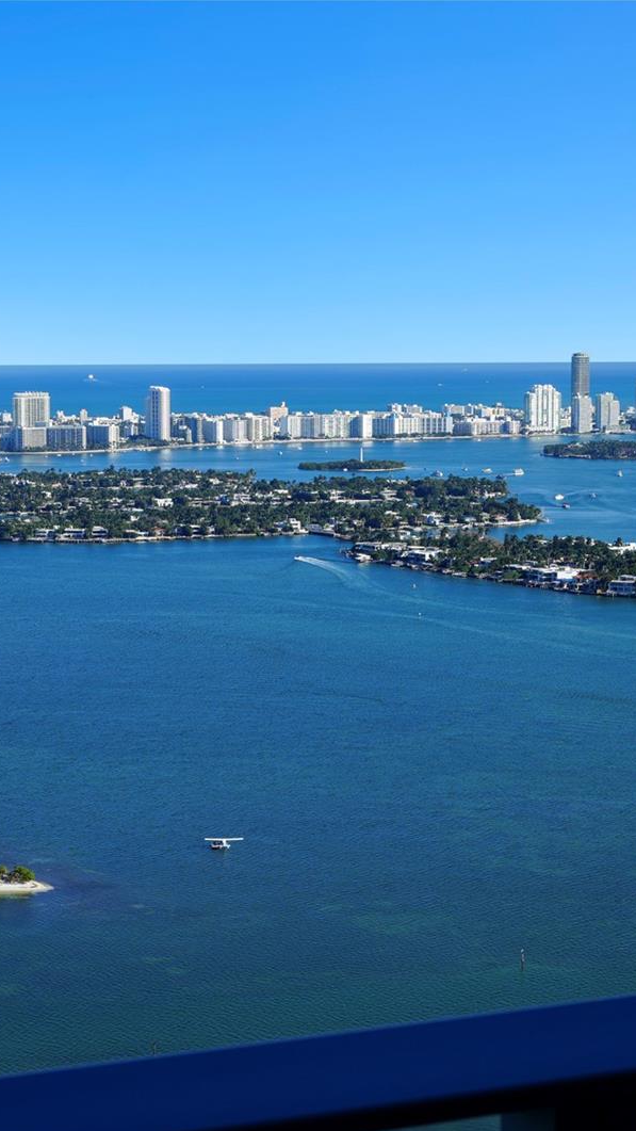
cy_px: 567
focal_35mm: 79
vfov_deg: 26.8
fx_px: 2368
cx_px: 223
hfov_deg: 15.3
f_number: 10
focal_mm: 50
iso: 100
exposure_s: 1/200
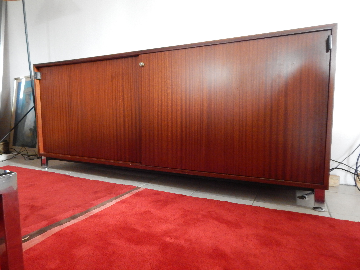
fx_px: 229
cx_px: 180
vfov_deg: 61.1
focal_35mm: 22
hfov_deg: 76.4
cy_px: 135
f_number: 3
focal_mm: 4
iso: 800
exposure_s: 1/8
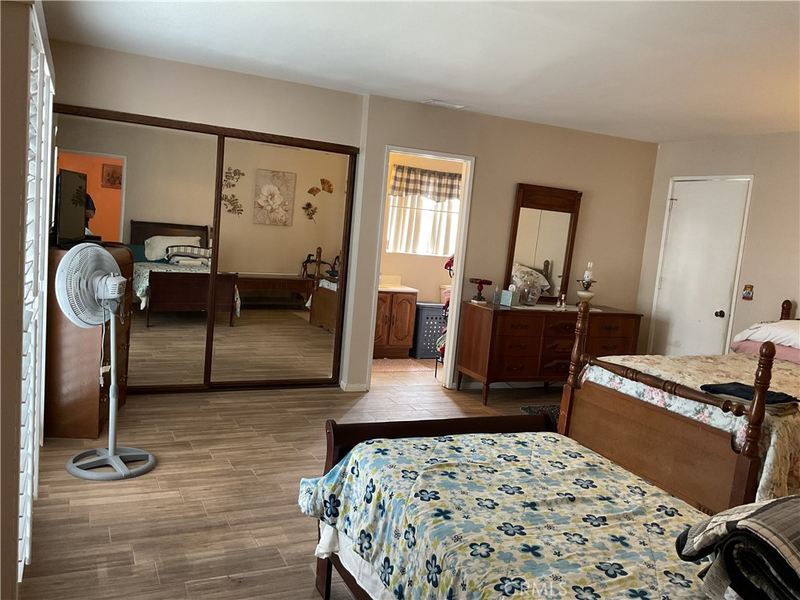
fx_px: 670
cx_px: 400
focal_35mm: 29
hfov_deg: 61.7
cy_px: 300
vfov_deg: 48.2
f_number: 1.8
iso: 125
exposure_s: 1/60
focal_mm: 3
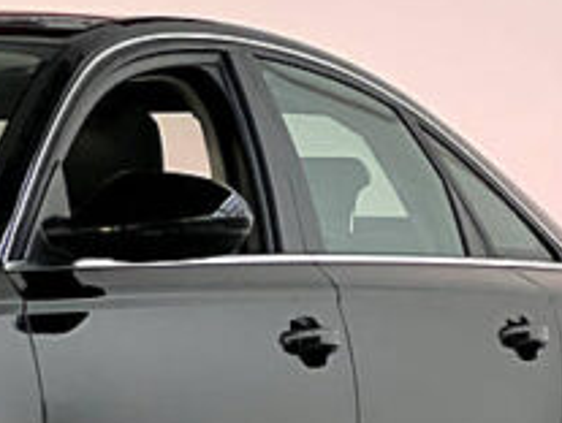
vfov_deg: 5.0
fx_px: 4830
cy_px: 103
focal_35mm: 297
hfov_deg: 6.6
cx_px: -342
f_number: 2.8
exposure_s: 1/35
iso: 400
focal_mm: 9
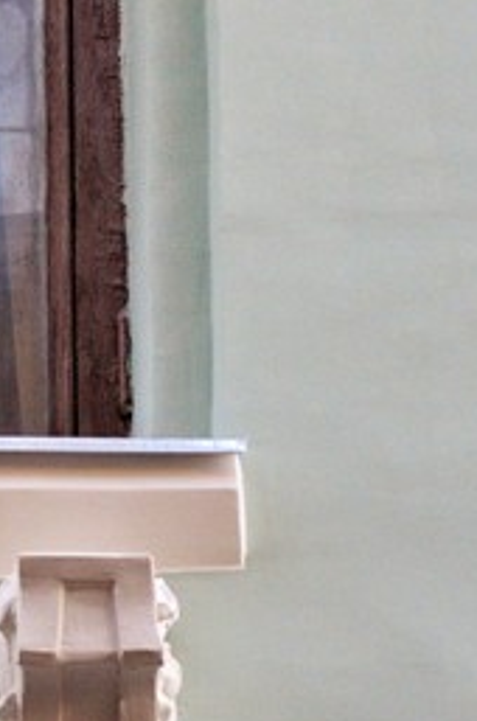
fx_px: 5255
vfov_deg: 7.7
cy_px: -267
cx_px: -229
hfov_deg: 5.2
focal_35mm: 263
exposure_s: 1/320
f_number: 2.8
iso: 640
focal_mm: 50
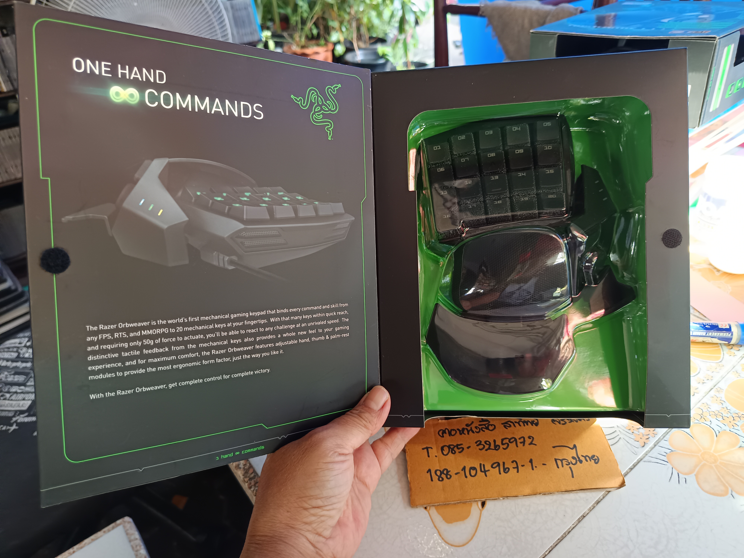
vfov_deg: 56.8
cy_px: 279
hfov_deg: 71.6
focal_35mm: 24
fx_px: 516
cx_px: 372
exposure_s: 1/50
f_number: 1.7
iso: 580
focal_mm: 5.31
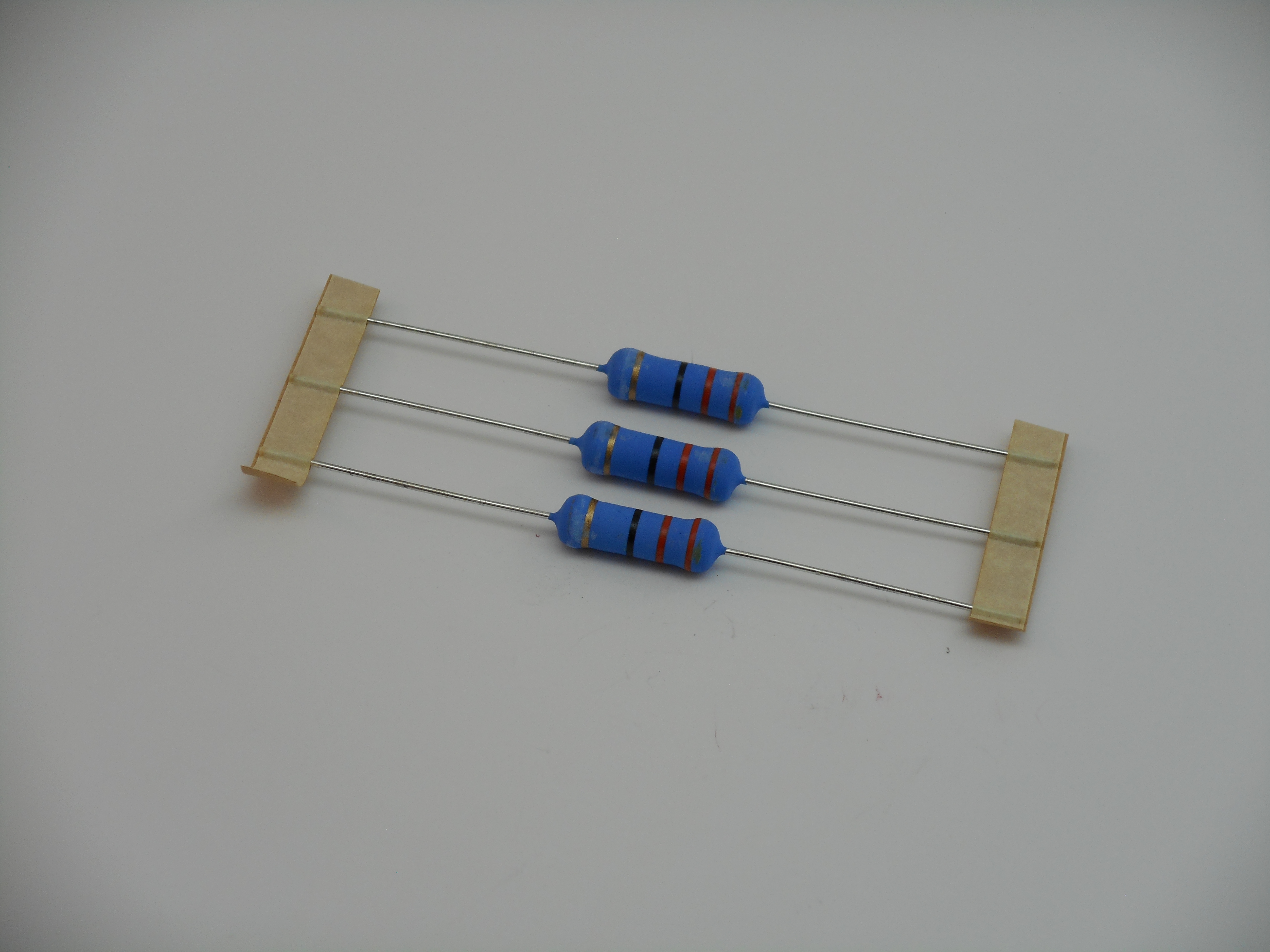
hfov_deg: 16.8
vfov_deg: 12.7
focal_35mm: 117
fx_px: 4293
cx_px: 635
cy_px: 476
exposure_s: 1/60
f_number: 5.9
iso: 100
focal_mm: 20.9
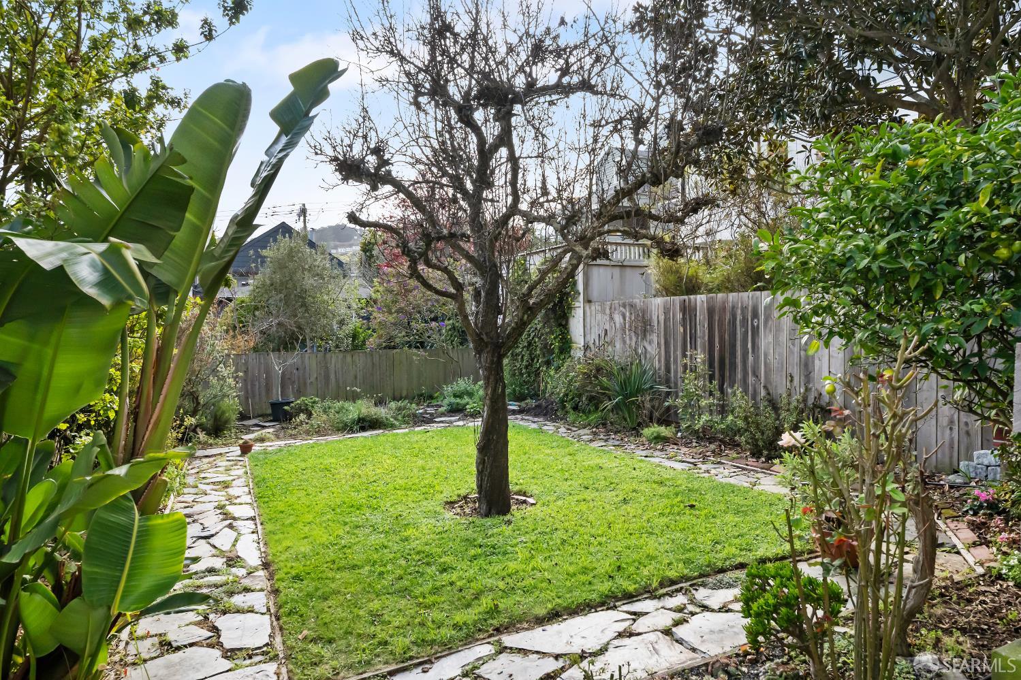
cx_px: 510
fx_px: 652
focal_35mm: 23
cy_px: 340
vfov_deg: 55.1
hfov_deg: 76.1
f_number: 7.1
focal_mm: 15.5
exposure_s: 1/1250
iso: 800
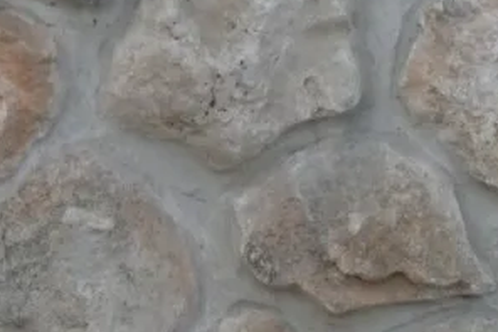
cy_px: -504
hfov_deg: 3.8
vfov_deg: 2.5
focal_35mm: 536
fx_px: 7410
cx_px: -69
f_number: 5.1
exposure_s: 1/160
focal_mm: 19
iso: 80
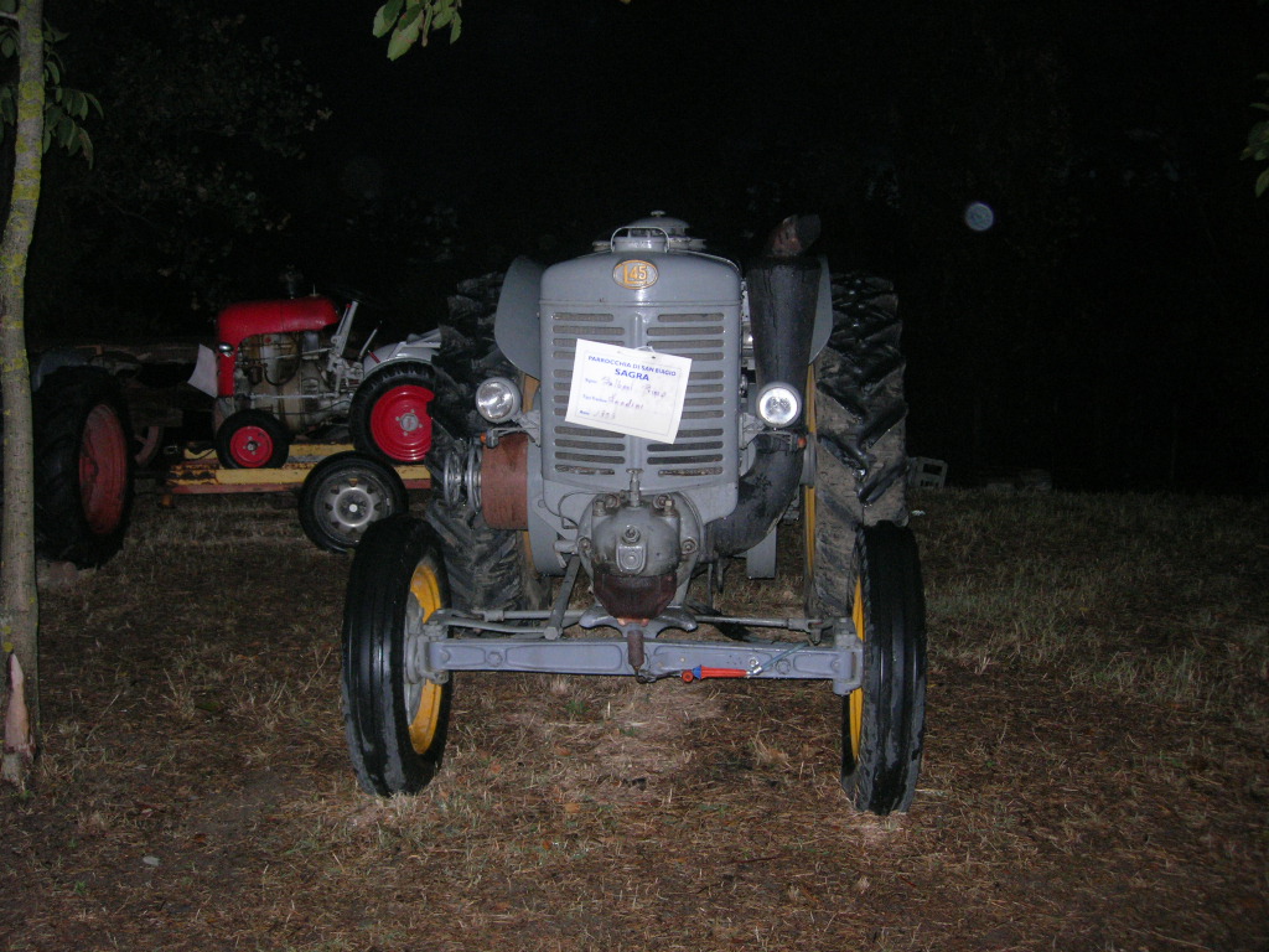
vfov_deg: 37.7
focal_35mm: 38
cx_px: 634
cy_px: 476
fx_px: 1393
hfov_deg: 49.0
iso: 169
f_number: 2.8
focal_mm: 7.8
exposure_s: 1/60.1
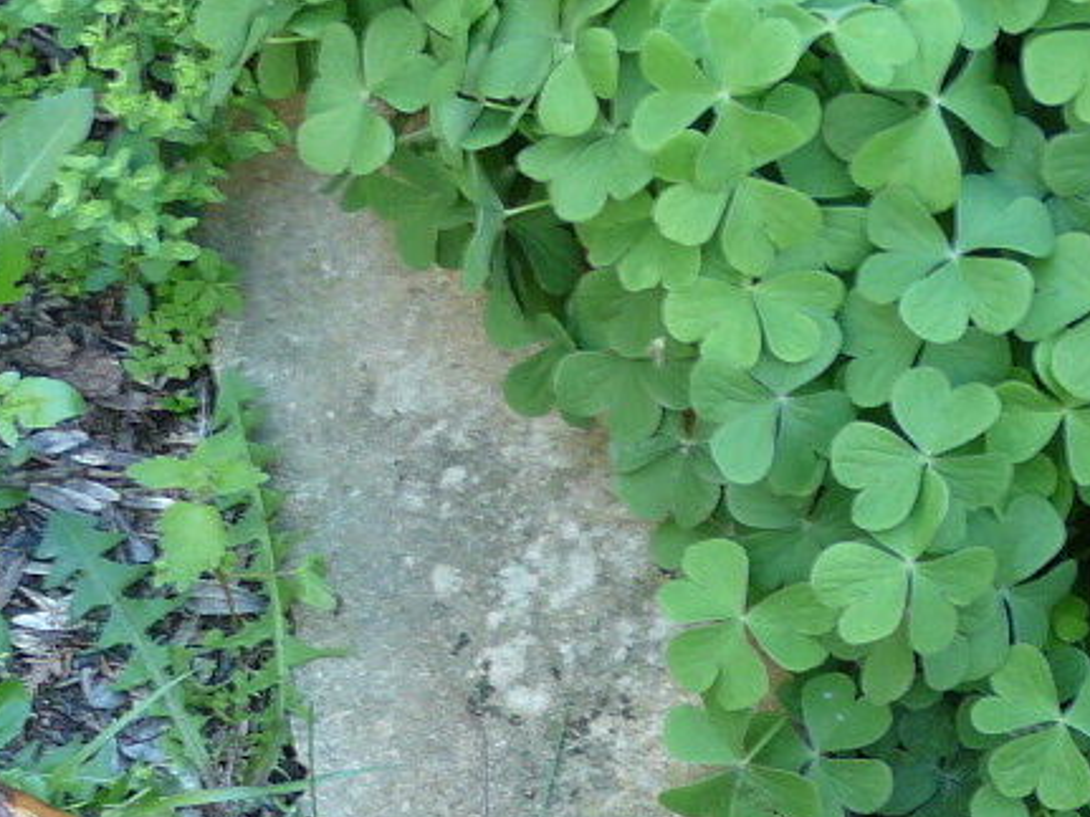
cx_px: 427
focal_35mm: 104
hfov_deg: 18.9
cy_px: 1495
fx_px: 3274
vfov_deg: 12.8
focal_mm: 4.6
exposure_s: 1/30
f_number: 2.8
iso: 100
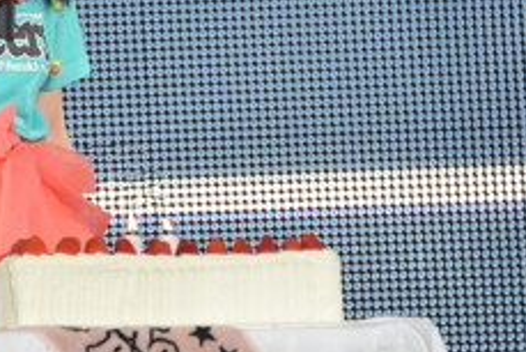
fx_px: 11696
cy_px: 49
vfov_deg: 1.7
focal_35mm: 800
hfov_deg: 2.6
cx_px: -64
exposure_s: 1/200
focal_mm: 300
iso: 1600
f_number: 8
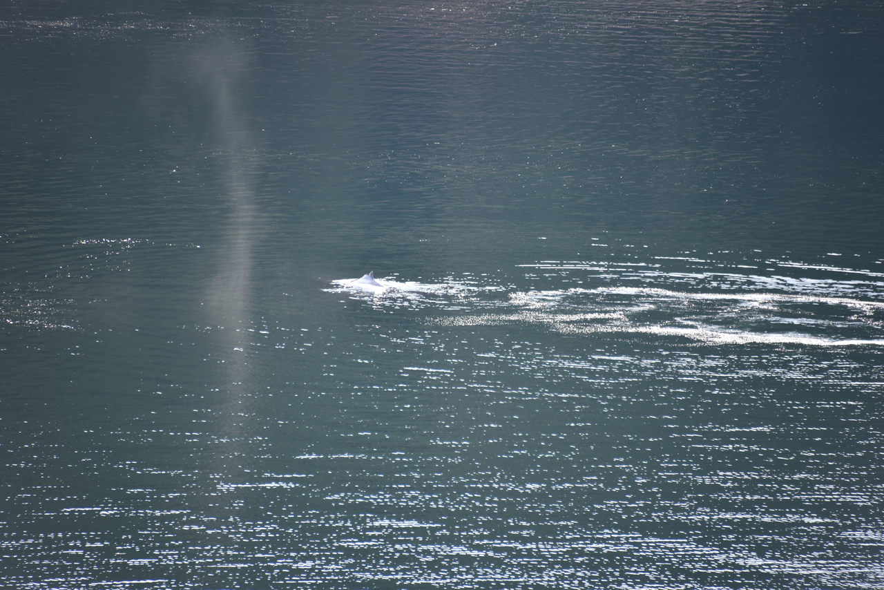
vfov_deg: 4.6
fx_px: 7368
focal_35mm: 300
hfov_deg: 6.9
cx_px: 442
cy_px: 295
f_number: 5.6
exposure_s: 1/640
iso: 500
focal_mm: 300
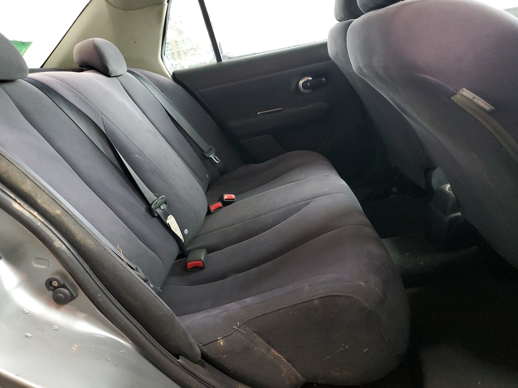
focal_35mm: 26
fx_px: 389
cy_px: 194
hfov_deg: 67.3
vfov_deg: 53.1
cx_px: 259
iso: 294
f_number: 1.5
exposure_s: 1/60.2
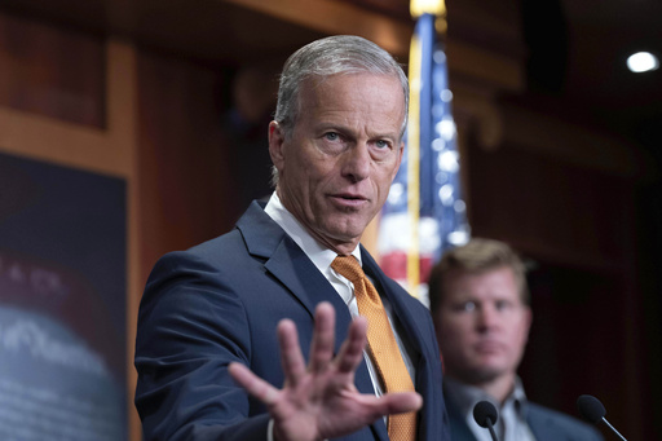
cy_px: 220
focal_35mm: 155
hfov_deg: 13.3
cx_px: 331
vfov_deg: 8.8
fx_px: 2849
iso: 2500
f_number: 3.5
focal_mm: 155
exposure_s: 1/400
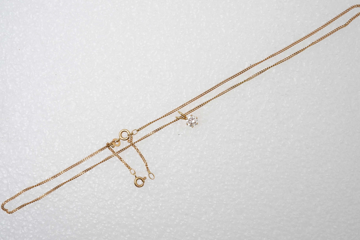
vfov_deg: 29.9
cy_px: 120
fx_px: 450
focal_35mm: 45
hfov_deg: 43.6
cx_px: 180
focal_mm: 30
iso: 640
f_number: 22
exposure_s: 1/100
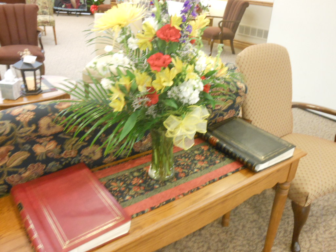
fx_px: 320
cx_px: 168
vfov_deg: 42.9
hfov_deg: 55.4
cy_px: 126
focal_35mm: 33
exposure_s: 1/8
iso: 500
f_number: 3.5
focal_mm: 6
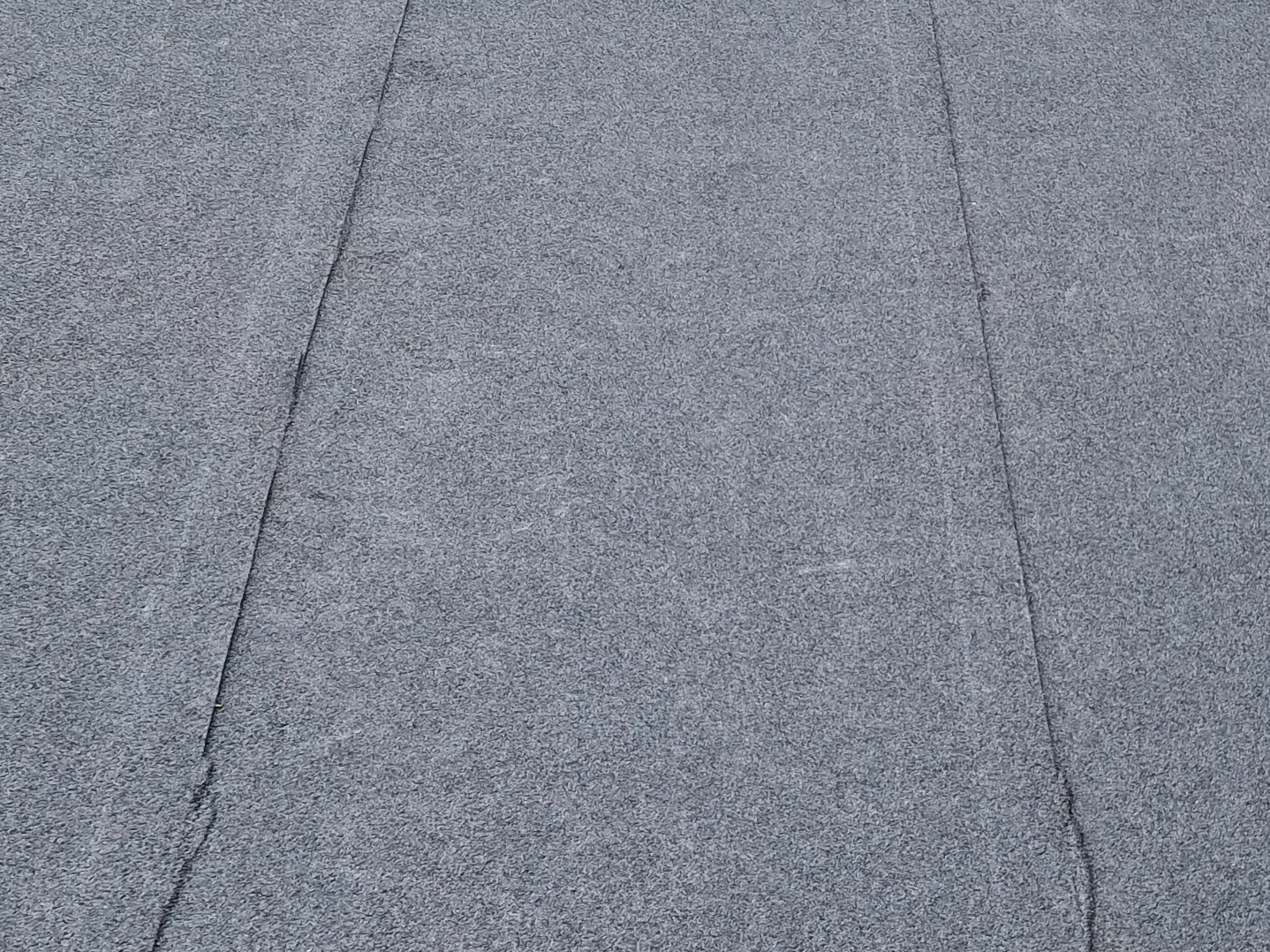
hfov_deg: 29.5
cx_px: 1040
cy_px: 408
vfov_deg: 22.9
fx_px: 2348
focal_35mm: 64
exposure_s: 1/180
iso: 50
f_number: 1.8
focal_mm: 6.4
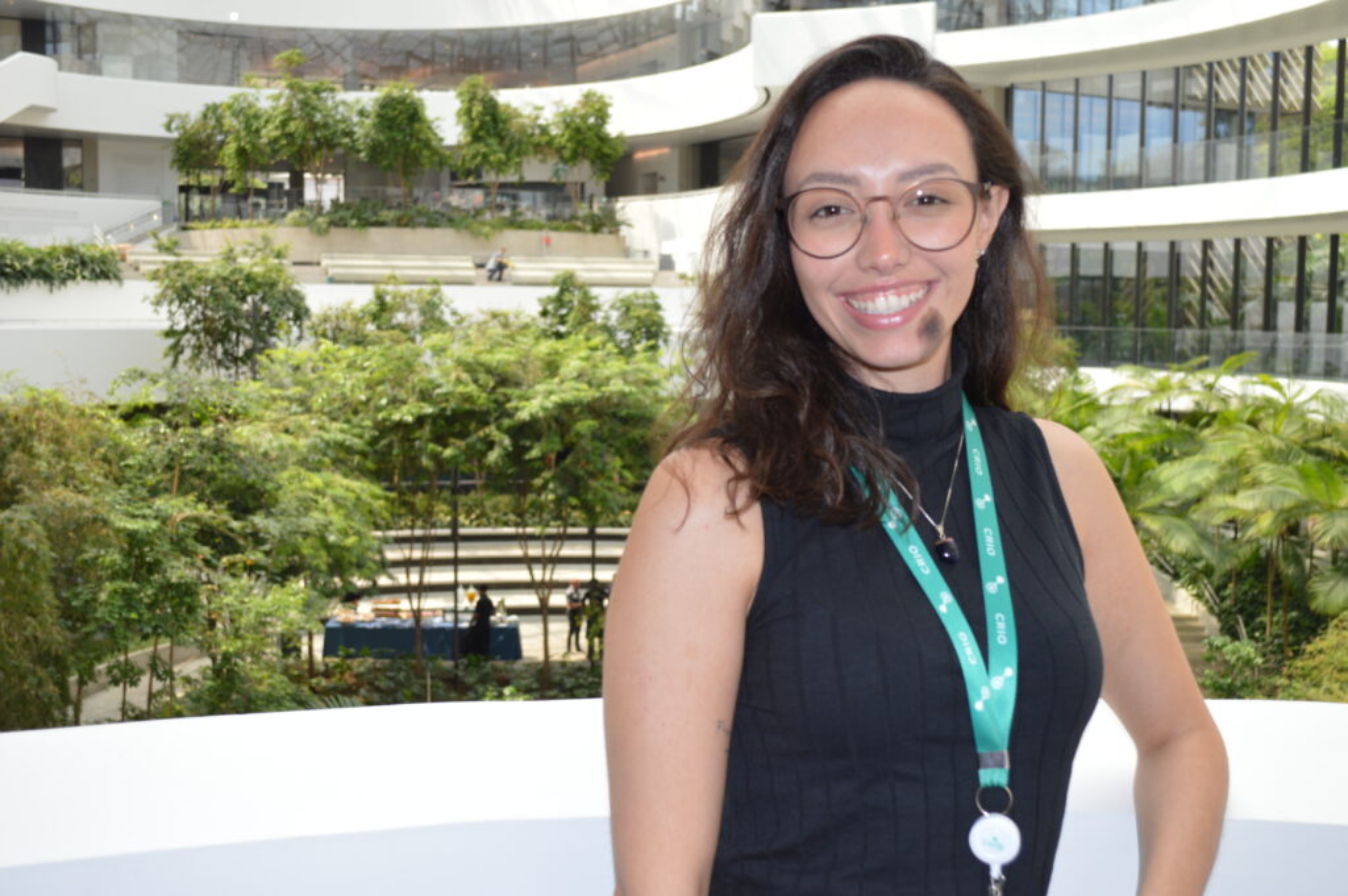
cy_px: 448
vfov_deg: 34.2
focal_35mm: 39
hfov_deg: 49.6
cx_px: 674
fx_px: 1459
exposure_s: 1/125
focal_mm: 26
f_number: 4.2
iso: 125
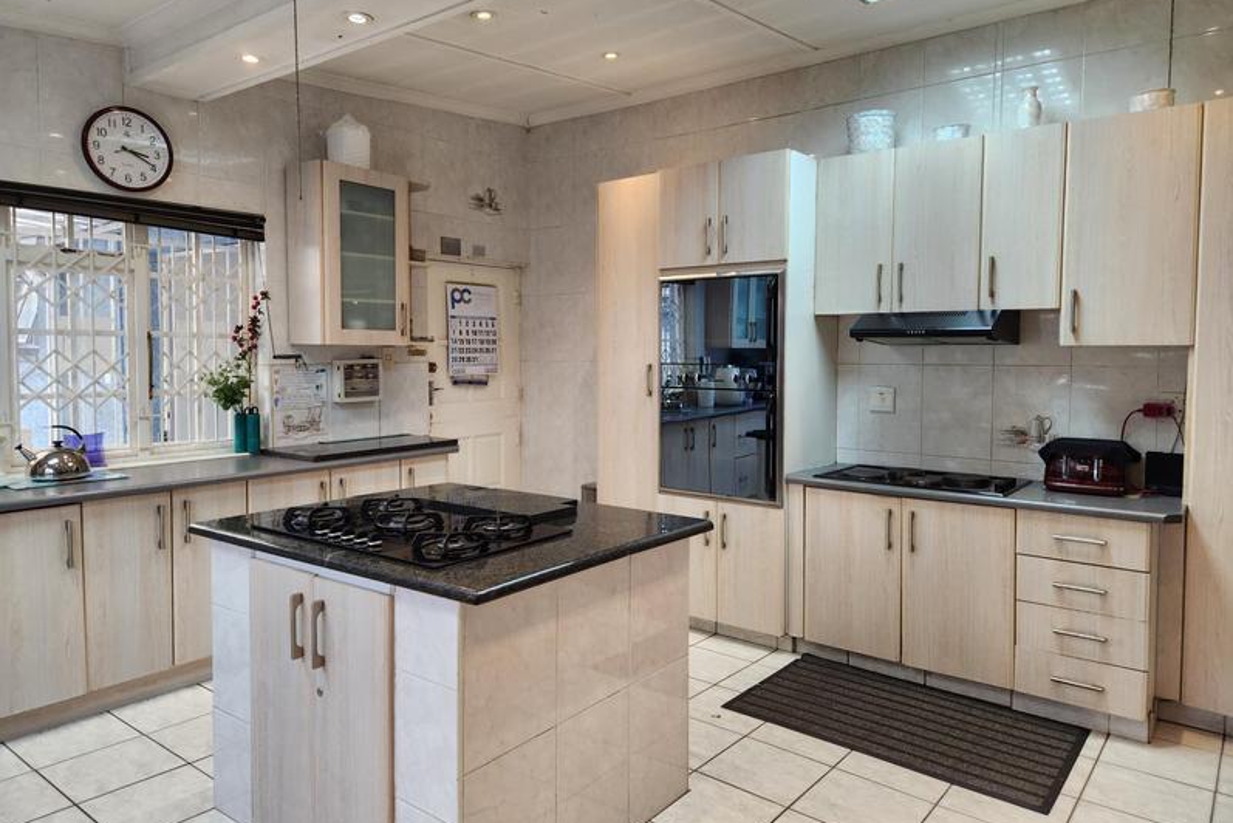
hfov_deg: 73.7
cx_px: 617
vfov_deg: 53.2
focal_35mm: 24
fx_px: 822
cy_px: 404
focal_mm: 5.4
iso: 160
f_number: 1.8
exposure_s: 1/180
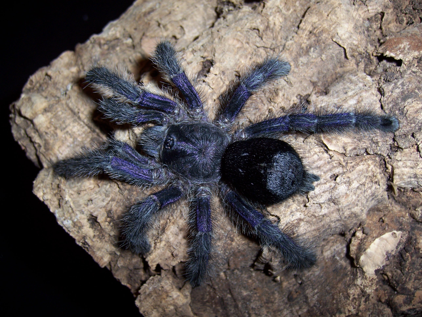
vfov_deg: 39.7
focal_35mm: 36
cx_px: 211
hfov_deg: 51.4
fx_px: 439
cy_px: 158
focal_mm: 6.2
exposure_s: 1/60
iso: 80
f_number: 2.8
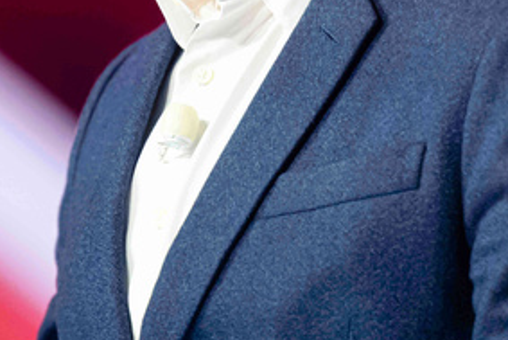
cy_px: -42
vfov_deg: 1.9
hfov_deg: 2.9
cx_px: 201
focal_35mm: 723
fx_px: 10207
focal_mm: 200
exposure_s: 1/500
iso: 2000
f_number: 2.8
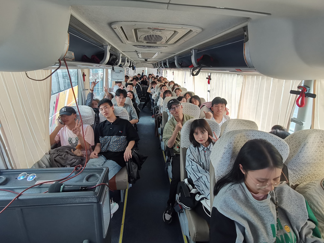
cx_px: 159
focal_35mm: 18
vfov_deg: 71.6
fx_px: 168
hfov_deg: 87.7
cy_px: 118
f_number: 2.2
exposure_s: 1/60
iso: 250
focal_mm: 2.26
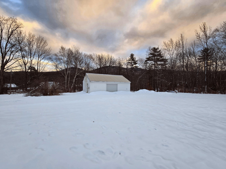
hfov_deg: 106.2
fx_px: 85
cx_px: 113
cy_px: 84
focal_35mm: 13
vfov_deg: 89.9
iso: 50
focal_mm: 2.2
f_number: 2.2
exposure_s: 1/234
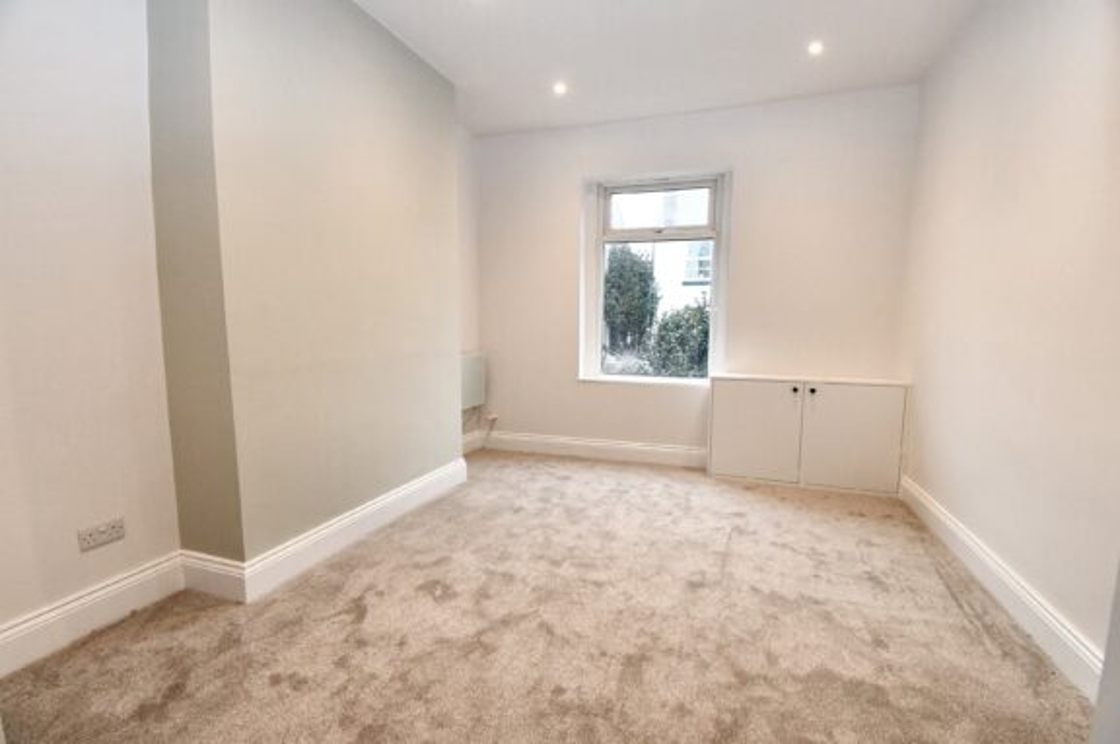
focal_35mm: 15
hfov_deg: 100.4
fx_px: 466
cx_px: 560
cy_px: 372
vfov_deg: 77.2
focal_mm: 10
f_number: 10
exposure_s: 1/80
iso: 2200
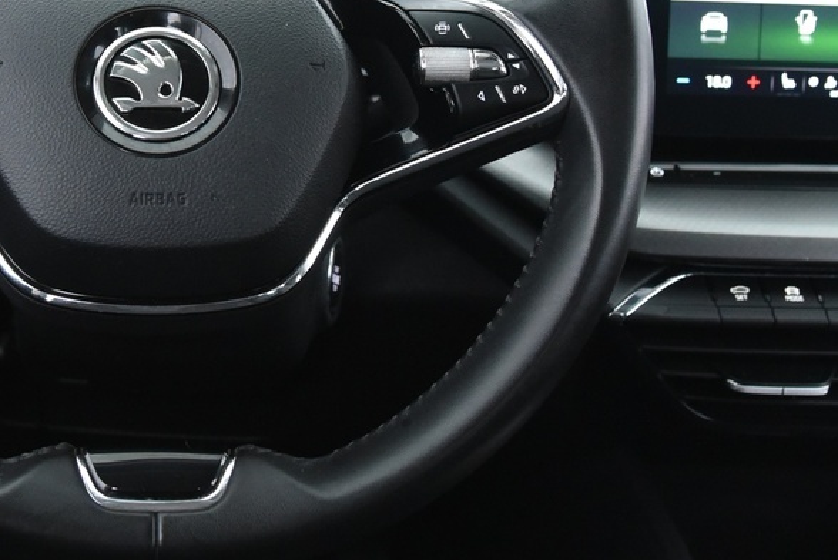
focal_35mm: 66
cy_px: 77
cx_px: 161
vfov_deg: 20.3
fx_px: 1537
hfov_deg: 29.7
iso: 4000
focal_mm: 24
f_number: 4
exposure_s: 1/20
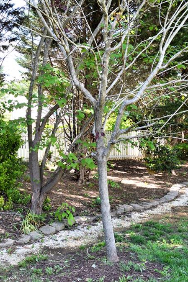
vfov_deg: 47.4
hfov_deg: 31.4
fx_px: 321
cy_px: 141
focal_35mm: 41
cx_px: 26
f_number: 9
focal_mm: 18
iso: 400
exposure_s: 1/100
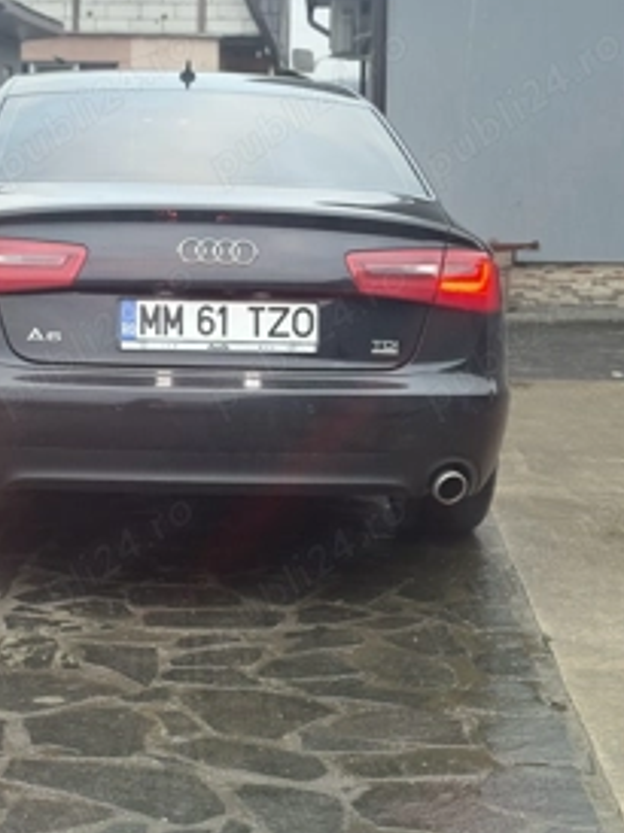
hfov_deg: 19.3
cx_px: 201
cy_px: 389
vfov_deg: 25.7
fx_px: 1830
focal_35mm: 76
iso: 80
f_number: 1.6
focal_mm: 5.96
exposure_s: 1/60
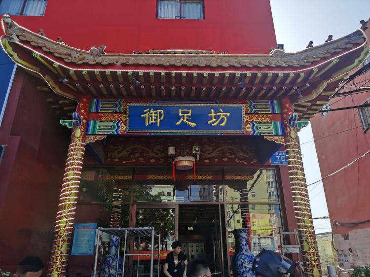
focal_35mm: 27
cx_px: 185
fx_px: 289
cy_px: 138
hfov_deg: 65.3
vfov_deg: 51.3
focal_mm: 5.58
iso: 50
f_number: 1.8
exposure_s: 1/1250
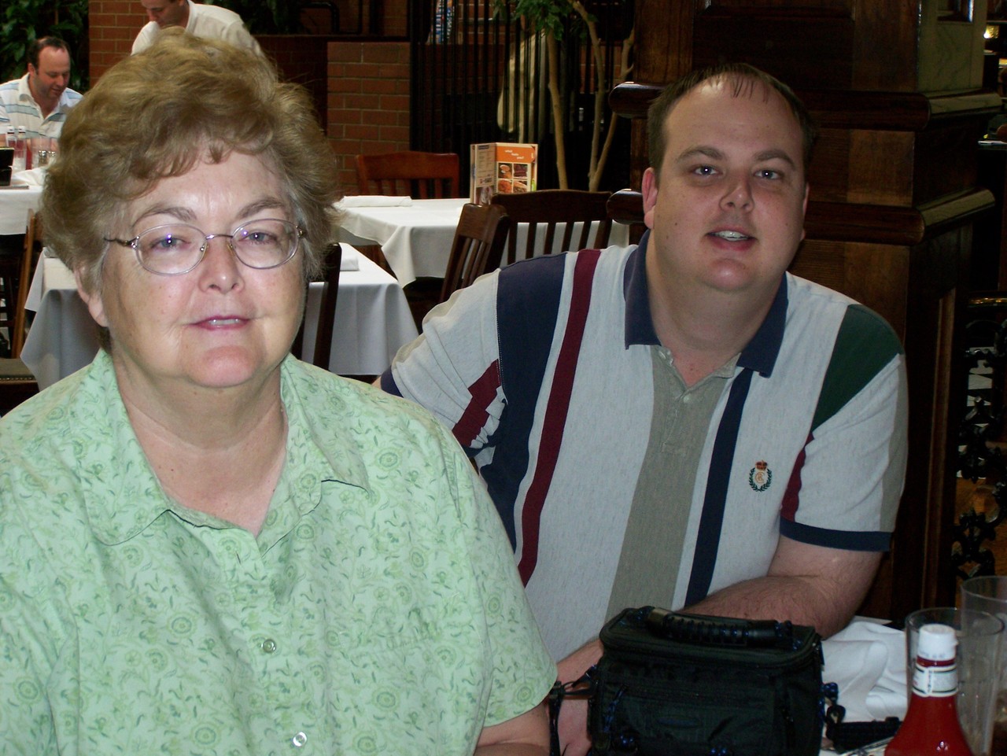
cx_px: 504
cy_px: 378
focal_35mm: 67
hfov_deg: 29.0
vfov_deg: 21.9
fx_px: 1950
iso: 160
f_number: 3.2
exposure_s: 1/80
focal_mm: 11.1
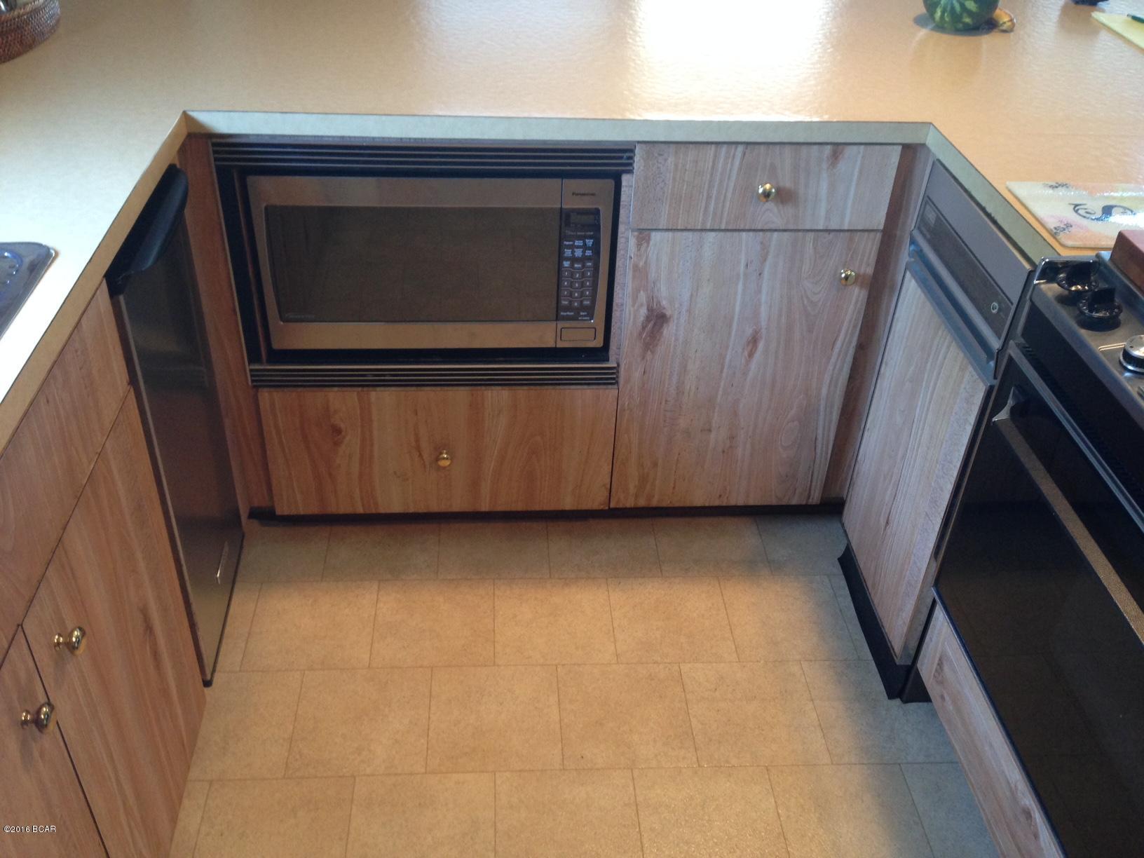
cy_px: 429
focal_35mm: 33
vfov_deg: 42.9
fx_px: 1091
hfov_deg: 55.4
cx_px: 572
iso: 160
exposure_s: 1/20
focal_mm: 4.12
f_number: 2.4
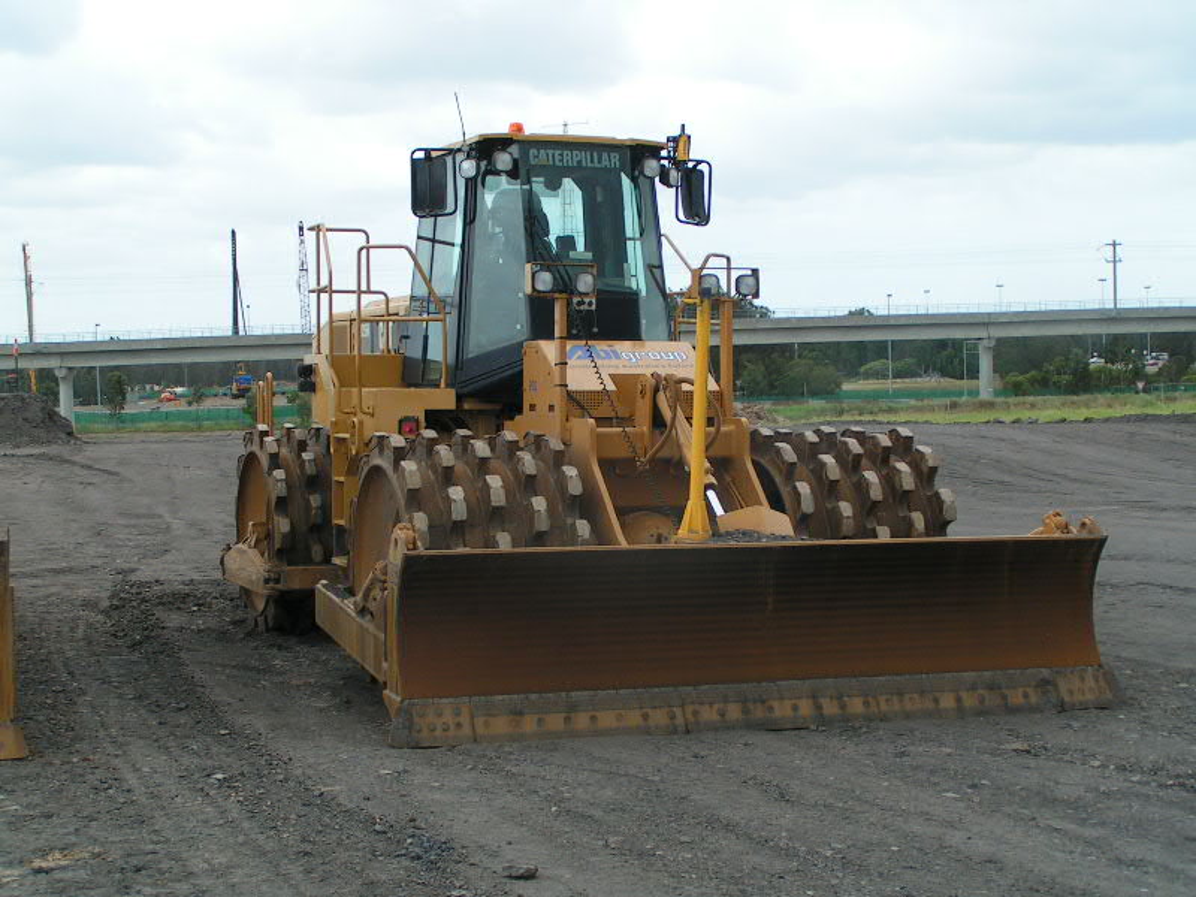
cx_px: 598
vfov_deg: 24.4
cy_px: 448
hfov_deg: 32.2
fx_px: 2073
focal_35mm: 60
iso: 50
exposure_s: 1/400
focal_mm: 9.2
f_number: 5
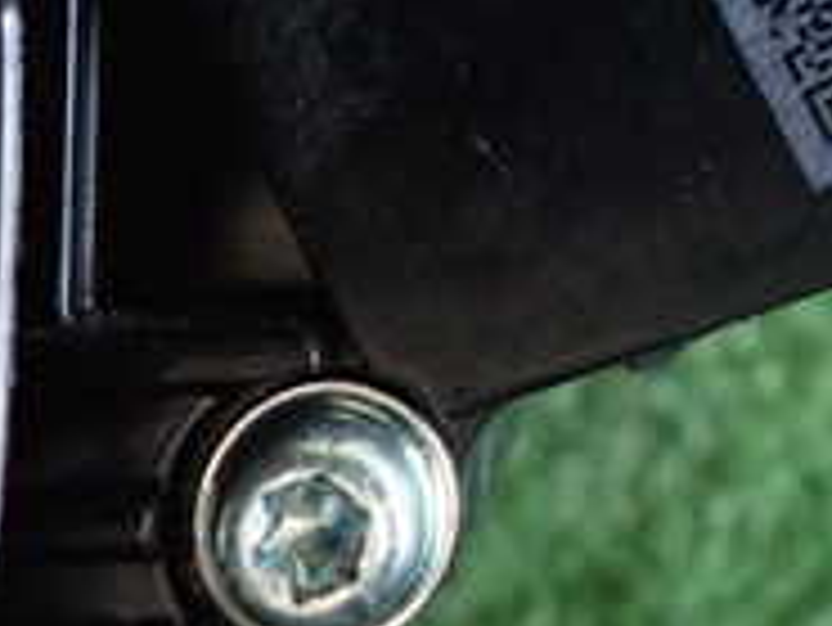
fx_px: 1948
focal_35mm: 81
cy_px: -329
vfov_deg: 16.5
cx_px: 819
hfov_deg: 23.2
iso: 640
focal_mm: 4.5
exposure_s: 1/30
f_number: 2
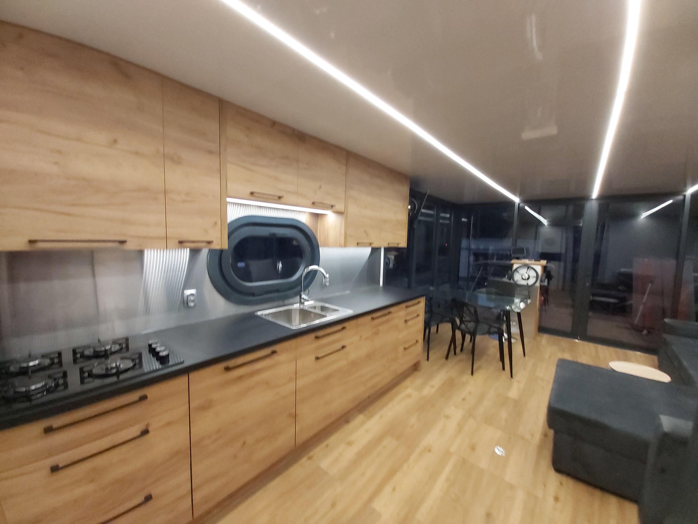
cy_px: 262
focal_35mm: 12
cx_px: 349
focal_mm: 1.42
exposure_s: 1/30
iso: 200
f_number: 2.2
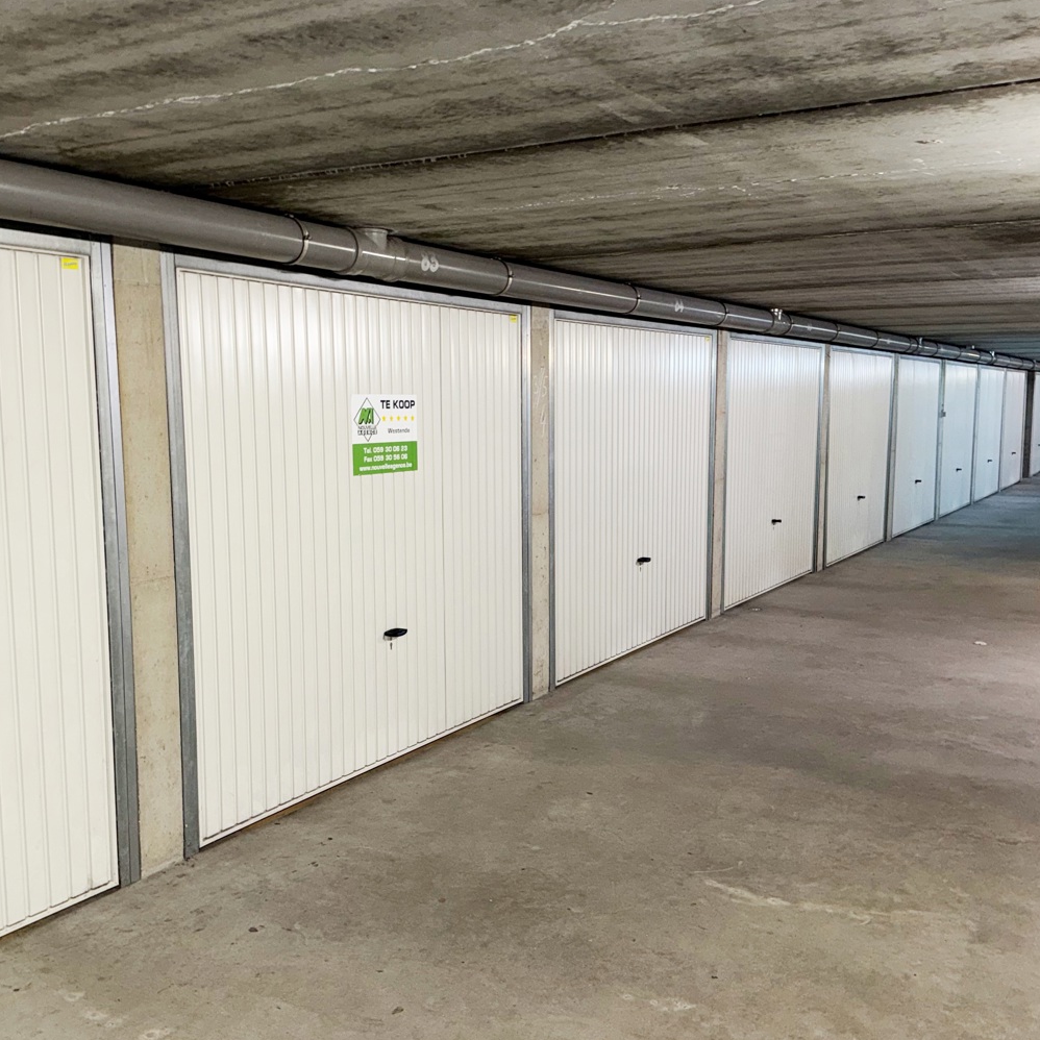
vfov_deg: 48.4
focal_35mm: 34
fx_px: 1156
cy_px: 536
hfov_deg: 48.4
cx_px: 466
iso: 100
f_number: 1.78
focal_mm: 6.76
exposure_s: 1/17
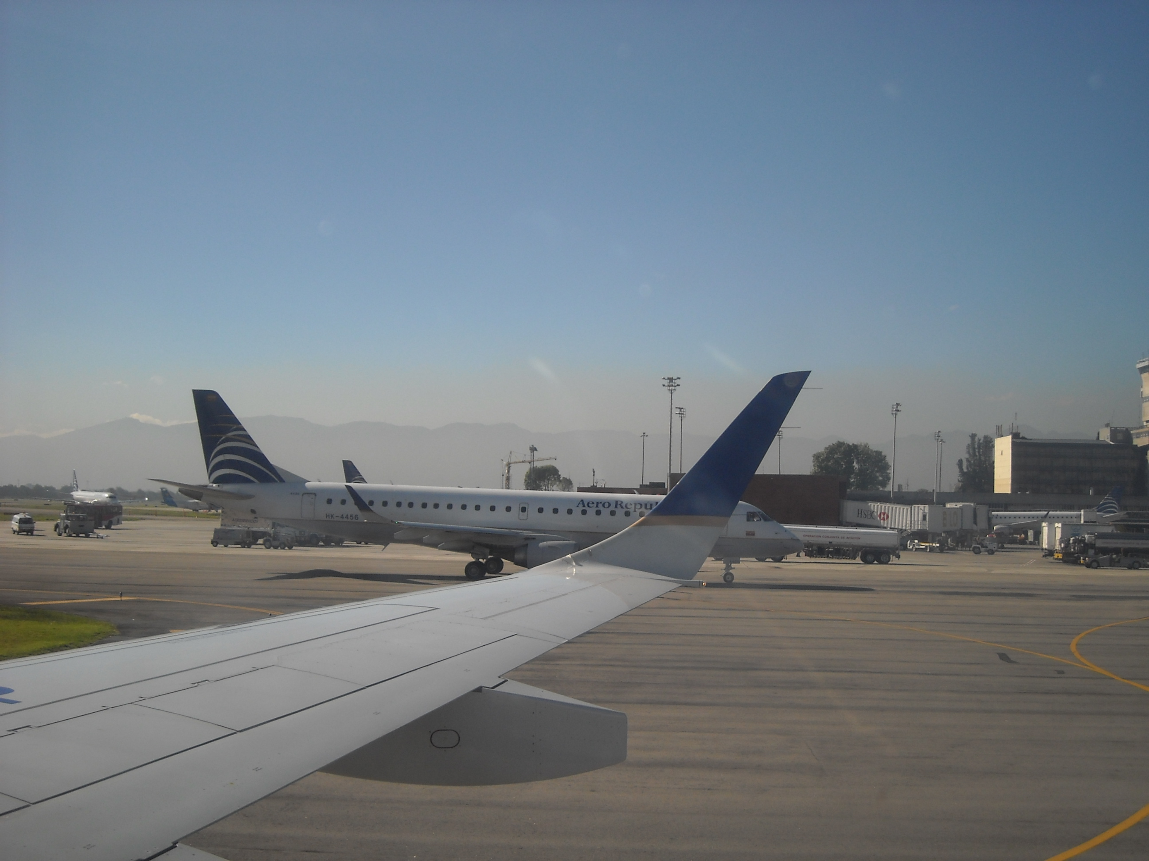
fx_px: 1626
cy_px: 430
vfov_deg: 29.7
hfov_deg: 38.9
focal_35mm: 49
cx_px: 574
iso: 64
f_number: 6.3
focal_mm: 7.92
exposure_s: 1/201
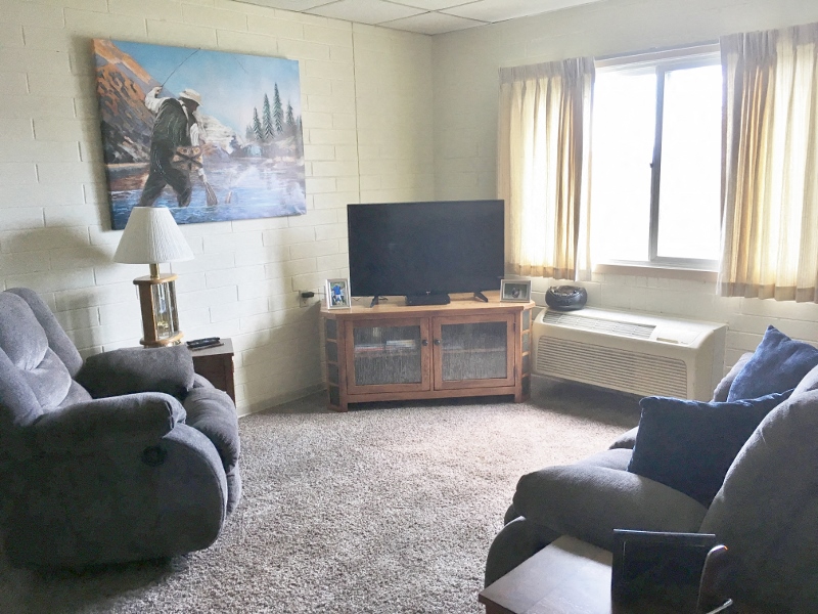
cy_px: 307
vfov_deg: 48.2
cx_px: 409
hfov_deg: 61.7
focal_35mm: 29
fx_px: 685
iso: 32
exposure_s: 1/30
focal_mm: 4.15
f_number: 2.2
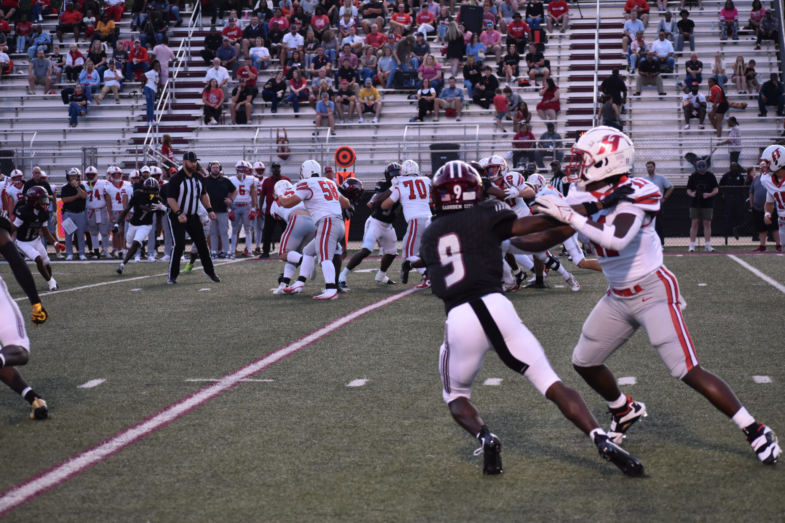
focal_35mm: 128
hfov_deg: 16.1
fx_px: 2780
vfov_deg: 10.8
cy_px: 262
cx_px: 392
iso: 1000
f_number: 4.8
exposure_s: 1/500
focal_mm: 85
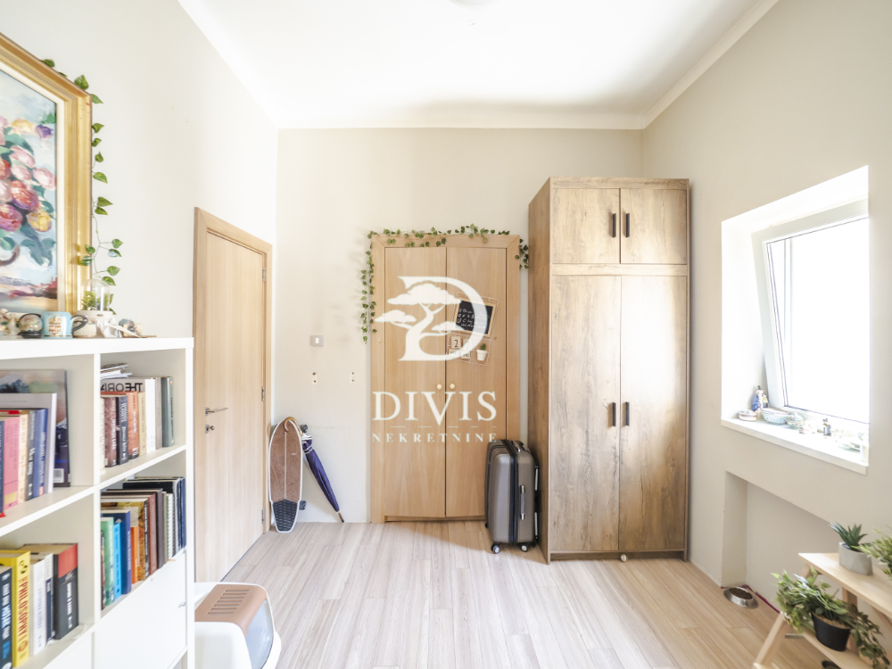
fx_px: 361
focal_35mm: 14
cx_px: 446
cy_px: 334
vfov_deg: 85.7
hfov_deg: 102.1
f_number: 4
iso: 400
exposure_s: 1/13
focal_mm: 7
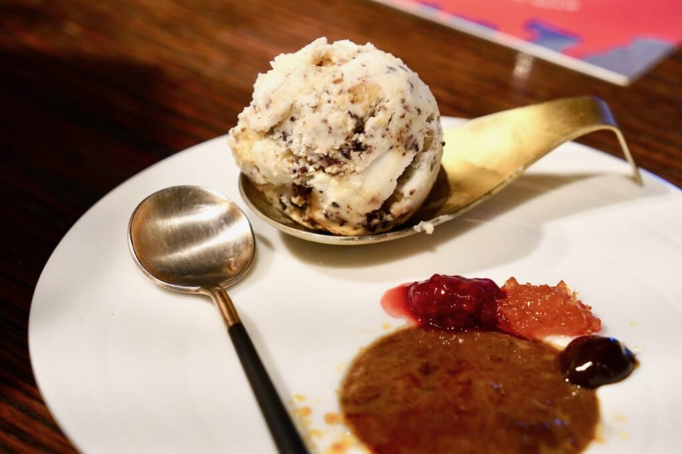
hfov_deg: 27.0
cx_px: 341
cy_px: 227
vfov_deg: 18.2
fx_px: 1420
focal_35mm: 75
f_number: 4.5
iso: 800
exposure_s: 1/80
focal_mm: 50
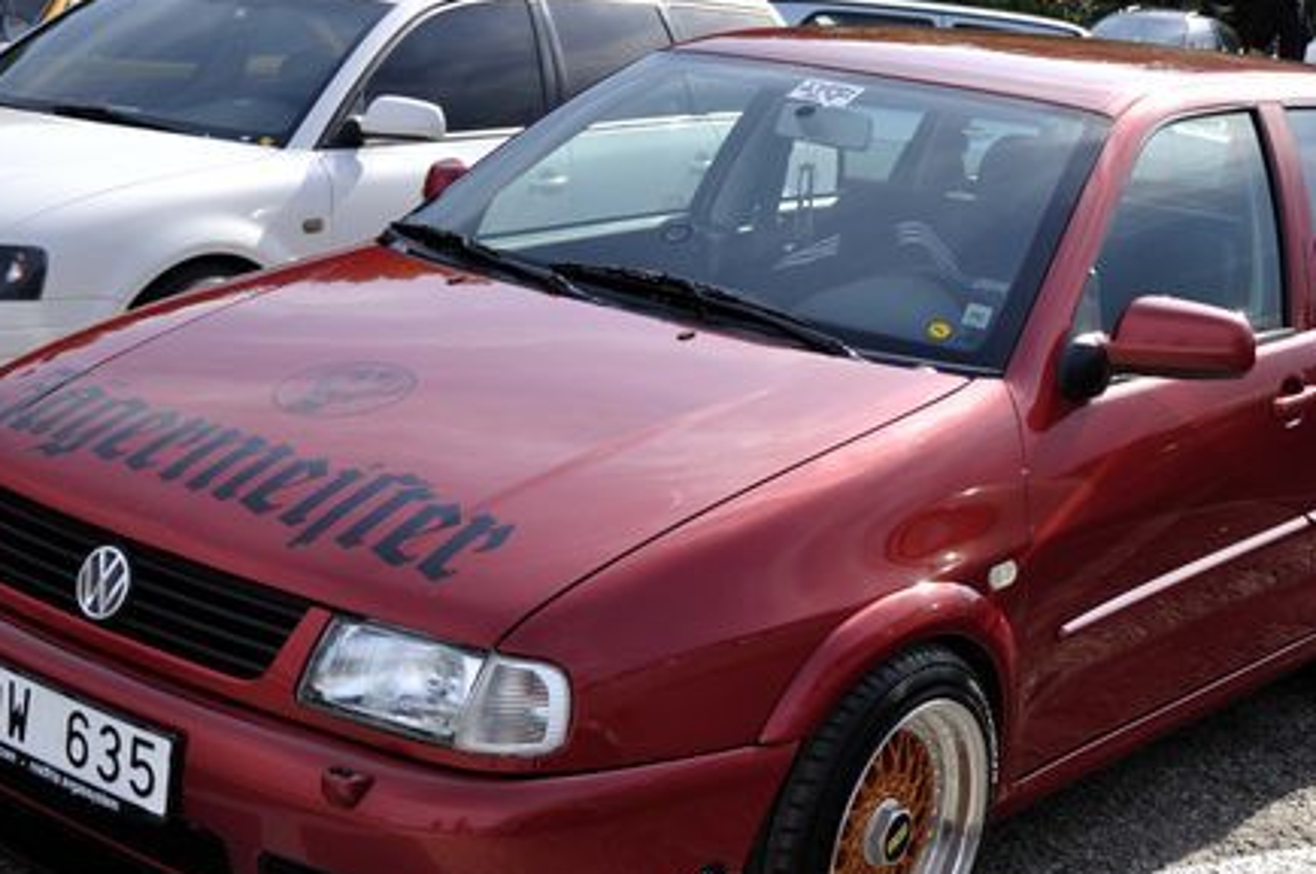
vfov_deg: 22.6
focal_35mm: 60
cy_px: 442
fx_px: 2180
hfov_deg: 33.6
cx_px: 694
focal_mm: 27
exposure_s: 1/160
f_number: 6.3
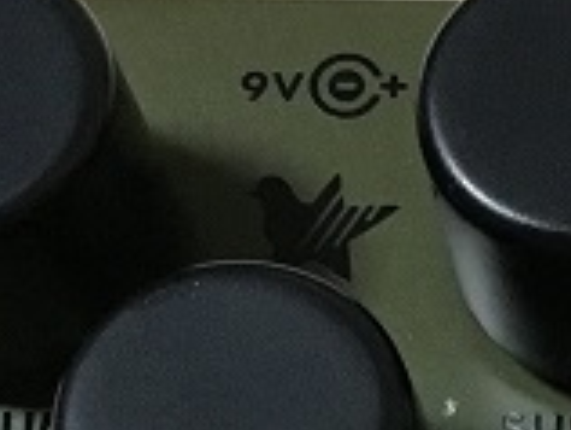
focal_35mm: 185
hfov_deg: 10.0
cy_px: 1023
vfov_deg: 7.5
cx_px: 1062
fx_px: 3056
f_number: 2.2
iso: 200
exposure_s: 1/33
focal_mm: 4.15
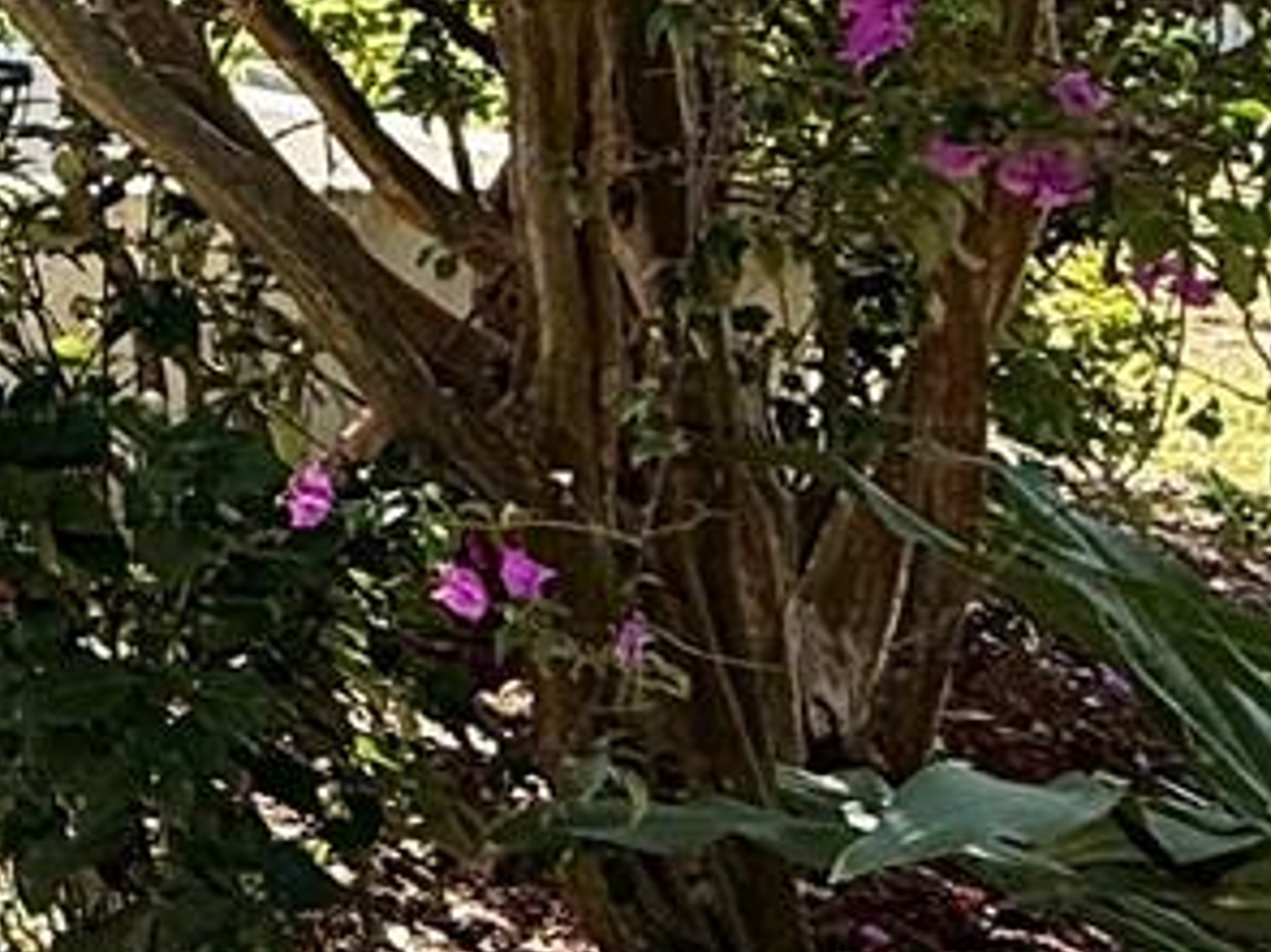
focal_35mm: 76
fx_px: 2789
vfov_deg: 18.4
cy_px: -194
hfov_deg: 19.6
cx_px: -978
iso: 64
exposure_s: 1/631
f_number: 2.2
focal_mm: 2.22
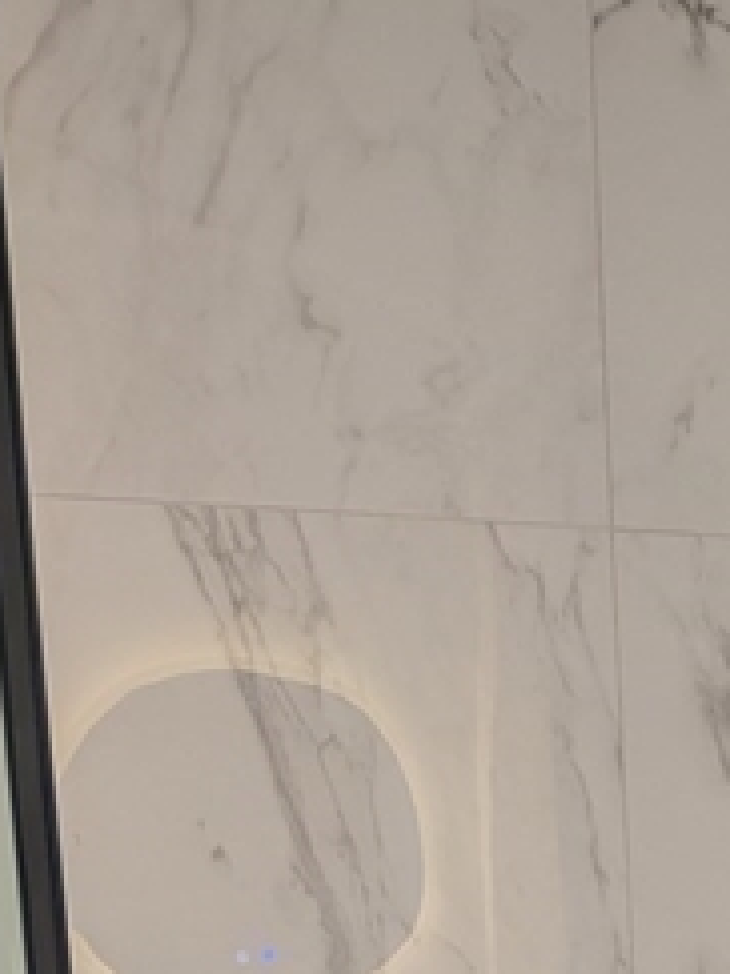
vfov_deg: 23.6
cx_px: 1095
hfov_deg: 17.4
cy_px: 1146
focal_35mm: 76
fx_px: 2139
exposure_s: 1/120
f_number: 1.7
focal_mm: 4.53
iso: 104
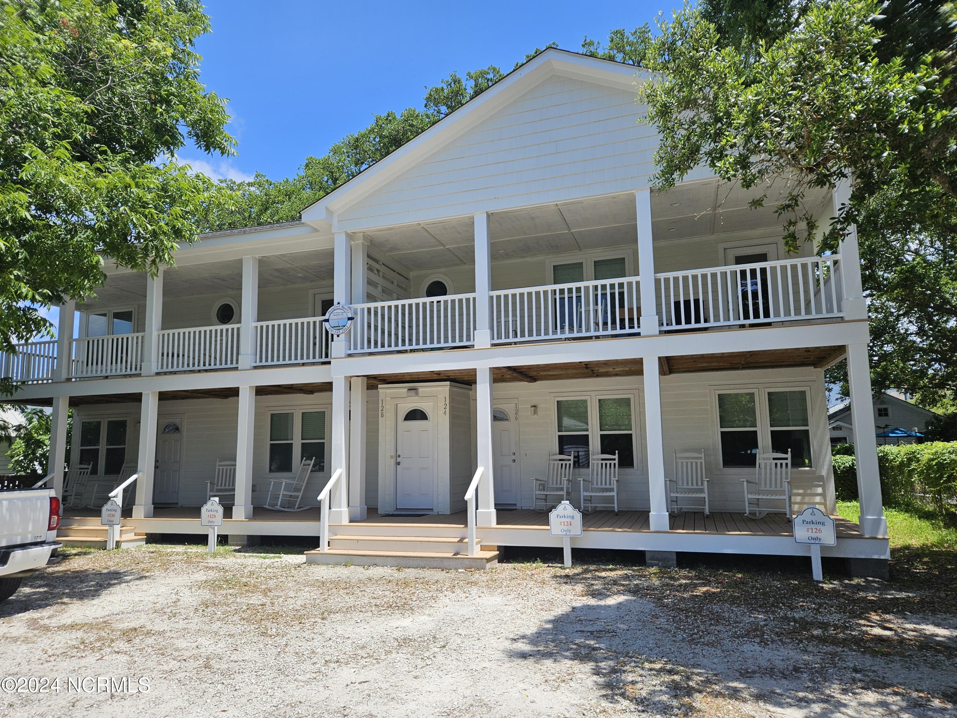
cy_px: 359
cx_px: 478
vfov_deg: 58.9
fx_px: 636
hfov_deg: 73.9
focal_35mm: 23
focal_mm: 5.4
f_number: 1.8
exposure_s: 1/1445
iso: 25
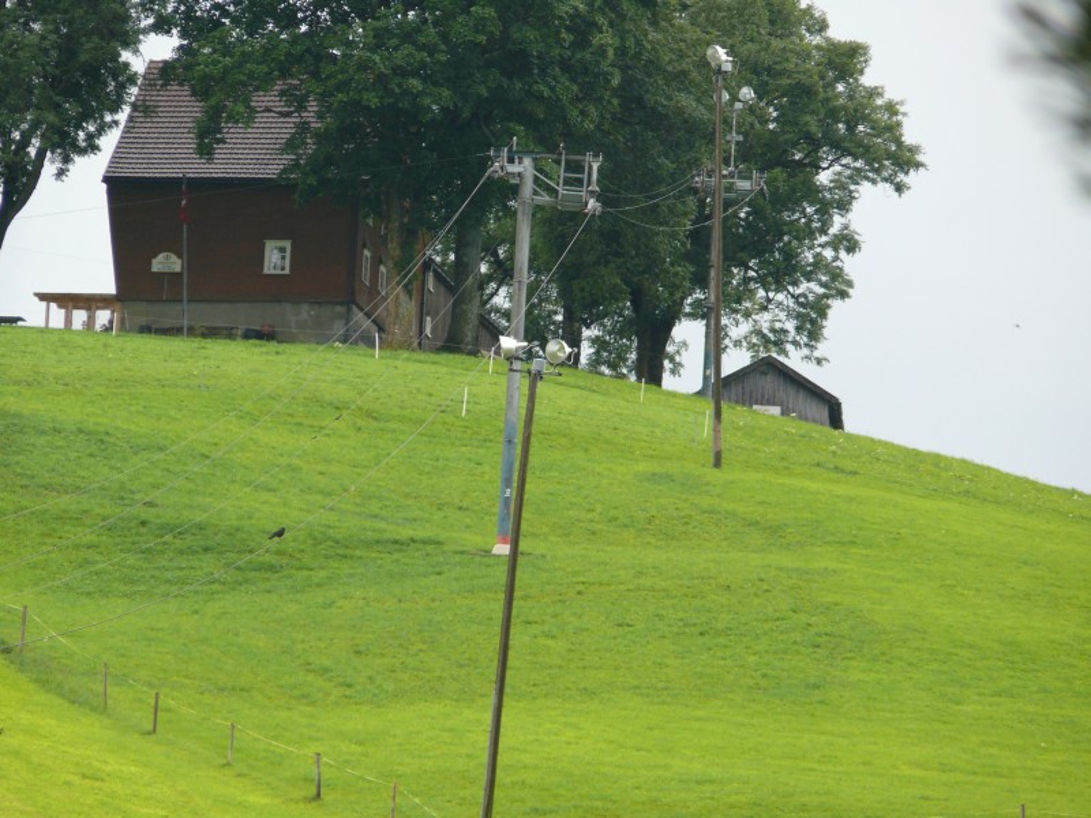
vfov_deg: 3.5
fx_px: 13237
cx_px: 546
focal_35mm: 420
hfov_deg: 4.7
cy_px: 409
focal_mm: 88.8
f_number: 5
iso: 100
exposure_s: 1/200
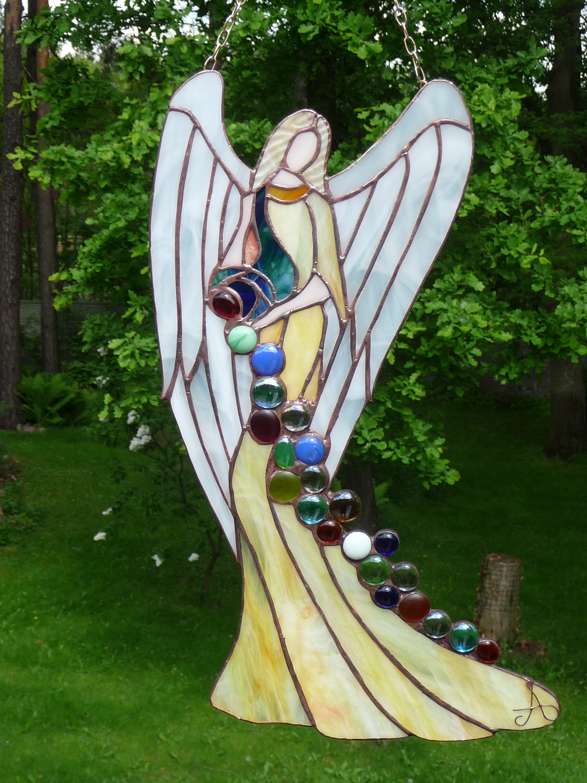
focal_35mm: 54
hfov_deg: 27.0
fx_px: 1221
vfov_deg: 35.5
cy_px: 392
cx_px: 294
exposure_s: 1/320
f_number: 3.9
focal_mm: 6.7
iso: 100
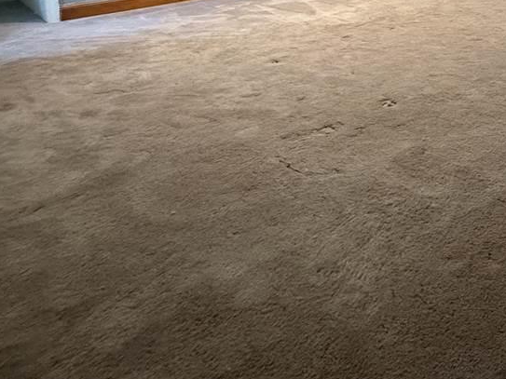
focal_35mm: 33
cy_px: -54
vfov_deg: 35.5
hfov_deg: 52.1
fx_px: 482
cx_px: 399
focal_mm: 2.22
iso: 640
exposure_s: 1/60
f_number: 2.2
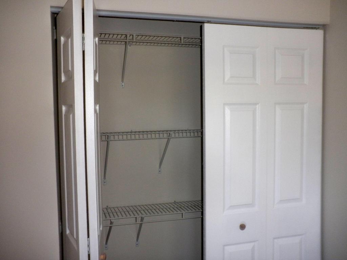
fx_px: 361
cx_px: 174
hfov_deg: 51.4
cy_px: 130
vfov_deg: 39.7
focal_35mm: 36
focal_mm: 6.3
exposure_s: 1/30
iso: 160
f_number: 3.5
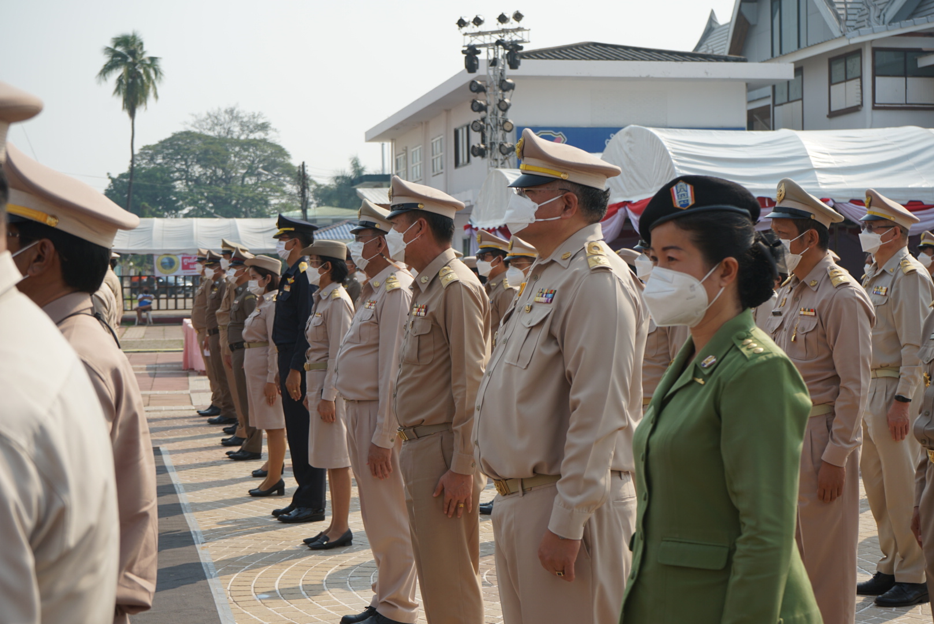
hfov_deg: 36.2
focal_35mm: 55
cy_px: 312
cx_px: 467
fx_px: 1428
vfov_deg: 24.7
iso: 100
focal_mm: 55
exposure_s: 1/320
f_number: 8
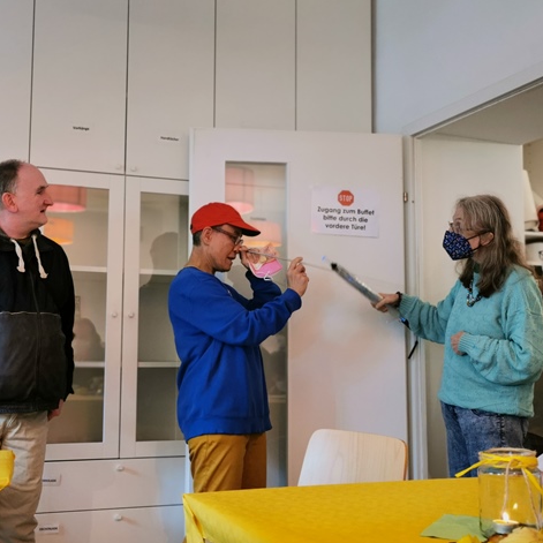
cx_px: 220
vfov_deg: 40.0
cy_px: 274
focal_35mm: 42
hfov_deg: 39.9
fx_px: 745
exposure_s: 1/50
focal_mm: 5.58
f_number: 1.8
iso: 160
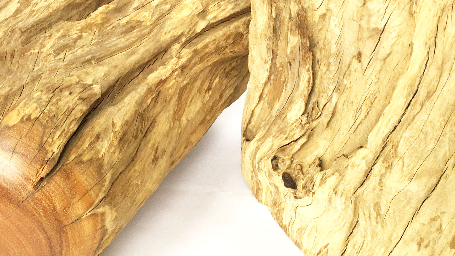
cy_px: 101
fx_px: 808
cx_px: 204
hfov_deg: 31.4
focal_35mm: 67
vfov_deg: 18.0
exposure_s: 1/100
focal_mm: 4.15
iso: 32
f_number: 2.2
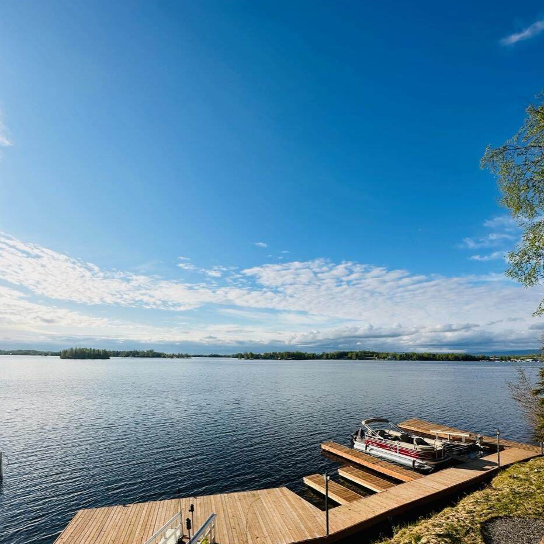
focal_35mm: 17
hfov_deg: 83.9
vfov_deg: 80.9
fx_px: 302
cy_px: 366
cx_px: 280
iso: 50
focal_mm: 2.22
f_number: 2.2
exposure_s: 1/2747
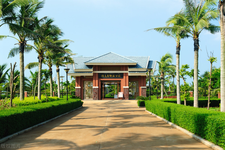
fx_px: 328
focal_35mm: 52
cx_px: 112
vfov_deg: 25.8
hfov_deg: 37.8
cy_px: 75
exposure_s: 1/60
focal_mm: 35
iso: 100
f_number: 8
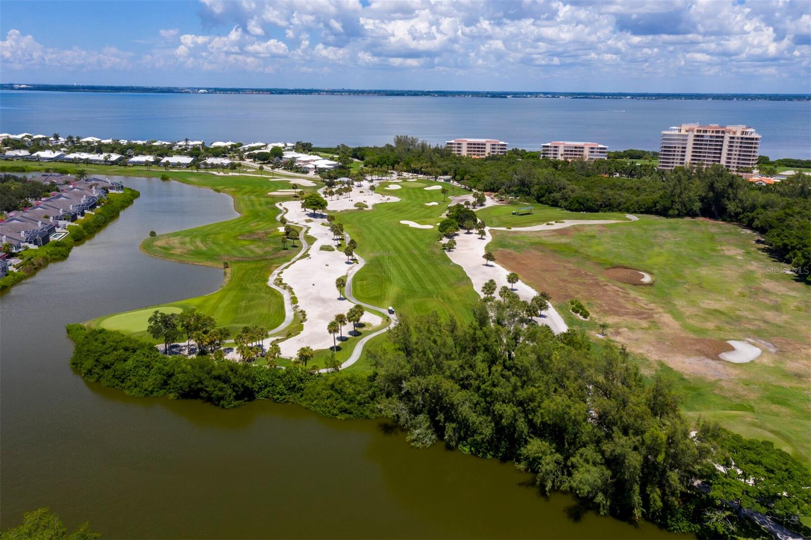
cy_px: 270
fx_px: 630
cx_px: 406
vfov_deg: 46.4
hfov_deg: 65.5
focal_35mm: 28
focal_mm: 10.26
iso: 100
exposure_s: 1/640
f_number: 6.3
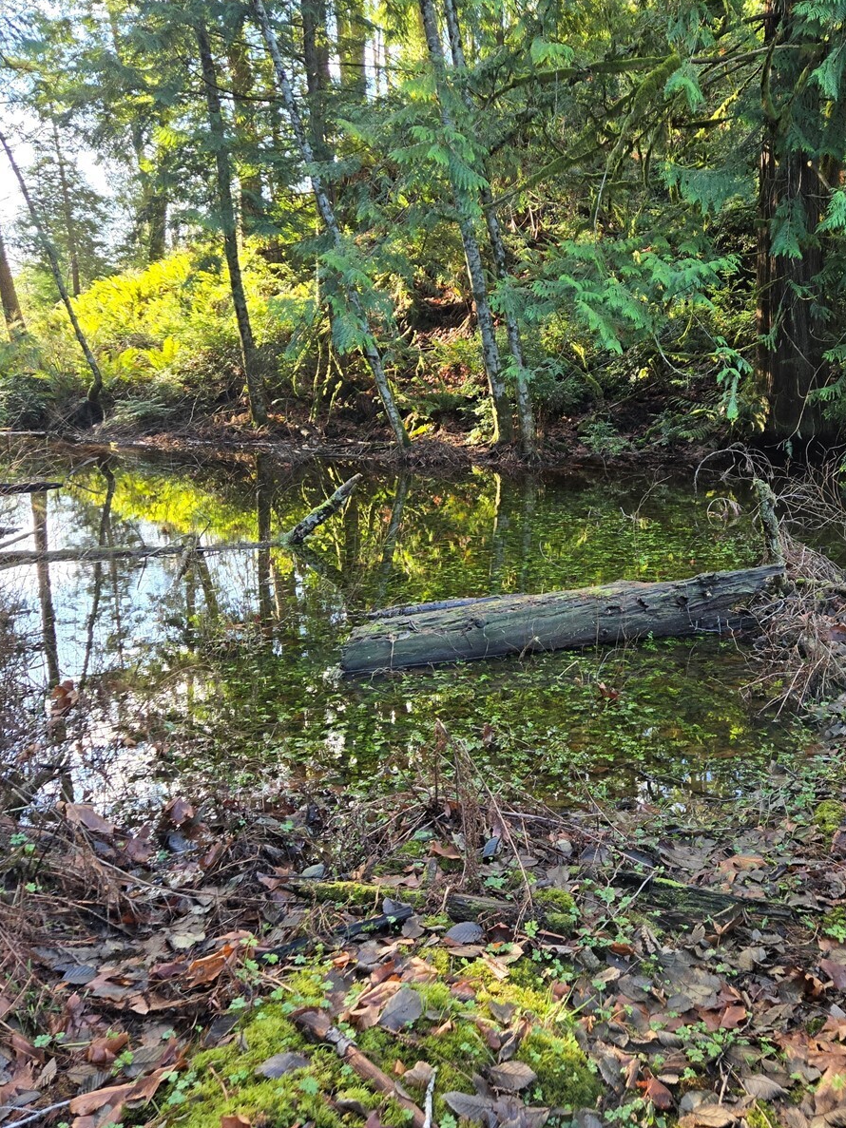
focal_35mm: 31
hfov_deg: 45.0
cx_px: 531
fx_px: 1010
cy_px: 562
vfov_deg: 58.4
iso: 100
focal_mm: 5.4
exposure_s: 1/180
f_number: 1.8
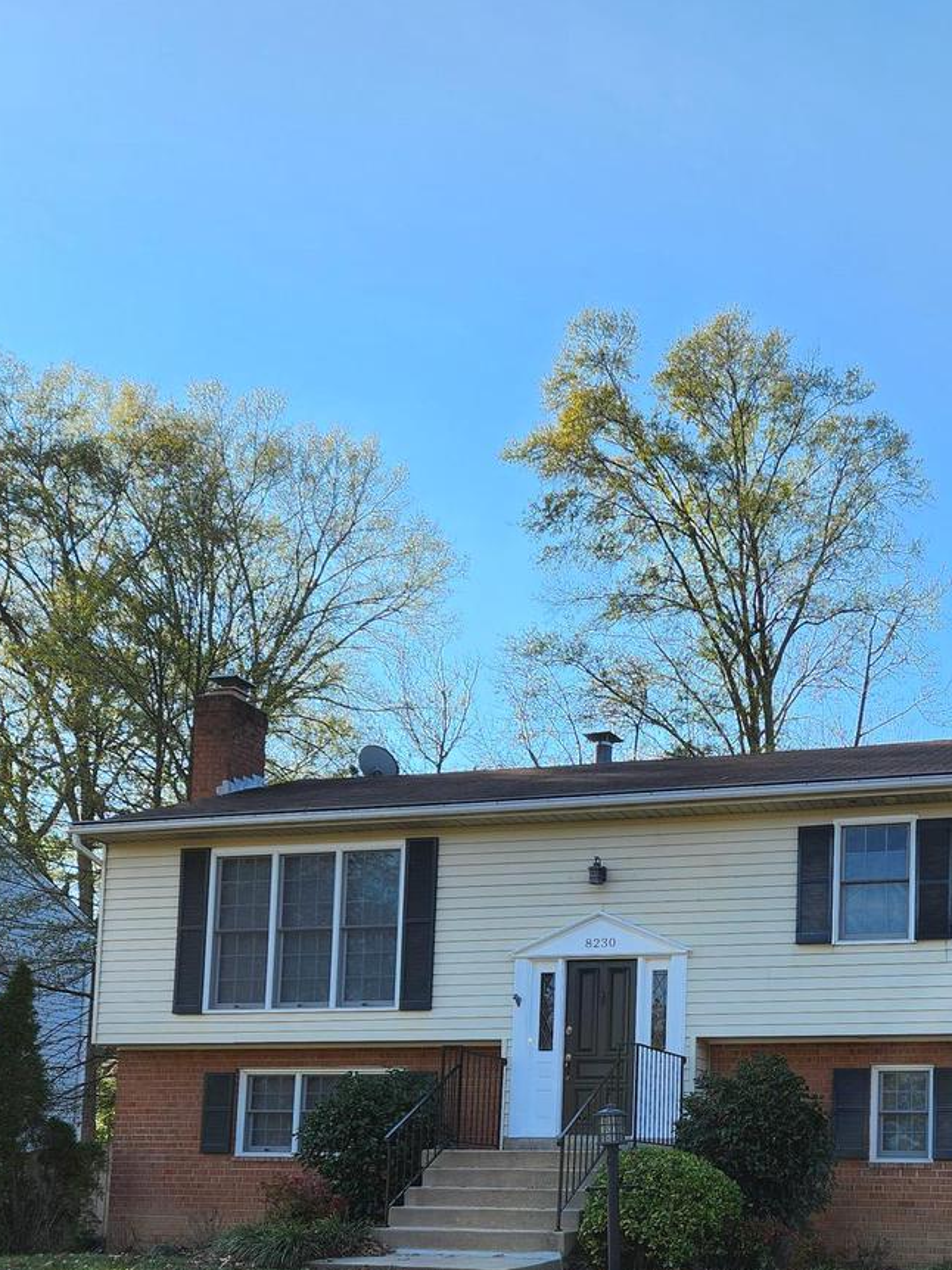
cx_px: 834
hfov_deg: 33.5
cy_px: 1080
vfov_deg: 42.9
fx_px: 1504
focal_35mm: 41
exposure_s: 1/825
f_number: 1.8
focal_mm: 5.4
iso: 20
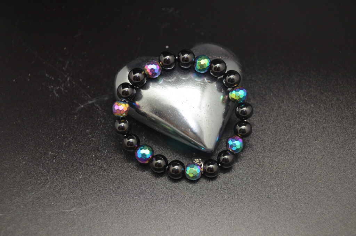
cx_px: 178
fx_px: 474
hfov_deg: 41.2
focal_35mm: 48
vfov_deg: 27.9
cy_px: 118
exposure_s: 1/60
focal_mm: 32
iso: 1000
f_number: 4.8
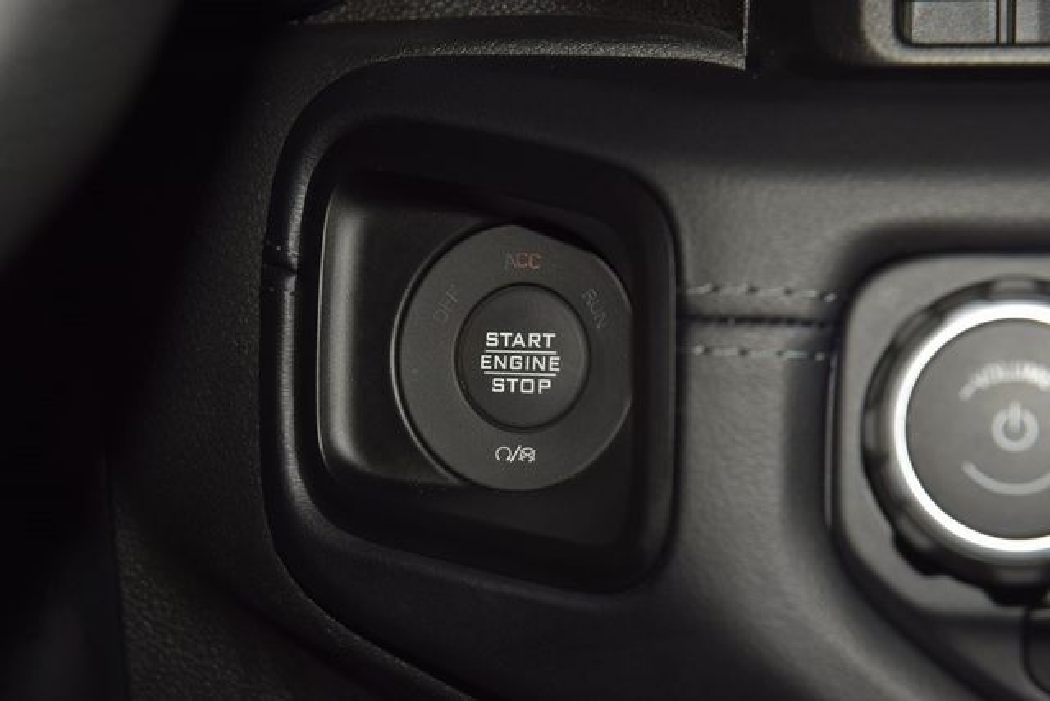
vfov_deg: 13.0
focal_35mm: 105
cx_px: 525
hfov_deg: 19.5
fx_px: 3063
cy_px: 350
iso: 100
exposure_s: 1/125
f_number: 8
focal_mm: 70
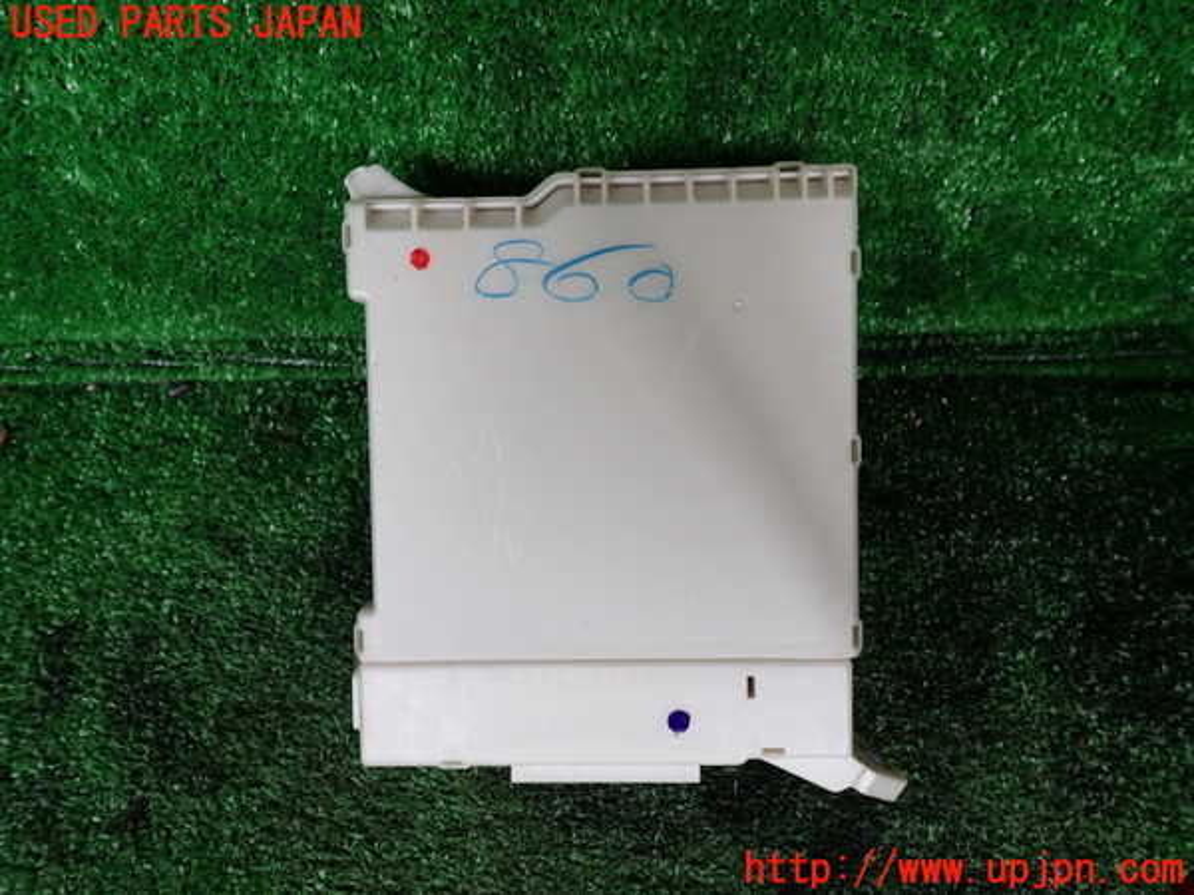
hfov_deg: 69.4
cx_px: 597
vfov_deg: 54.9
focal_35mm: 25
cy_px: 448
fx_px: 862
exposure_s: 1/100
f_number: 2.8
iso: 100
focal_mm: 4.5
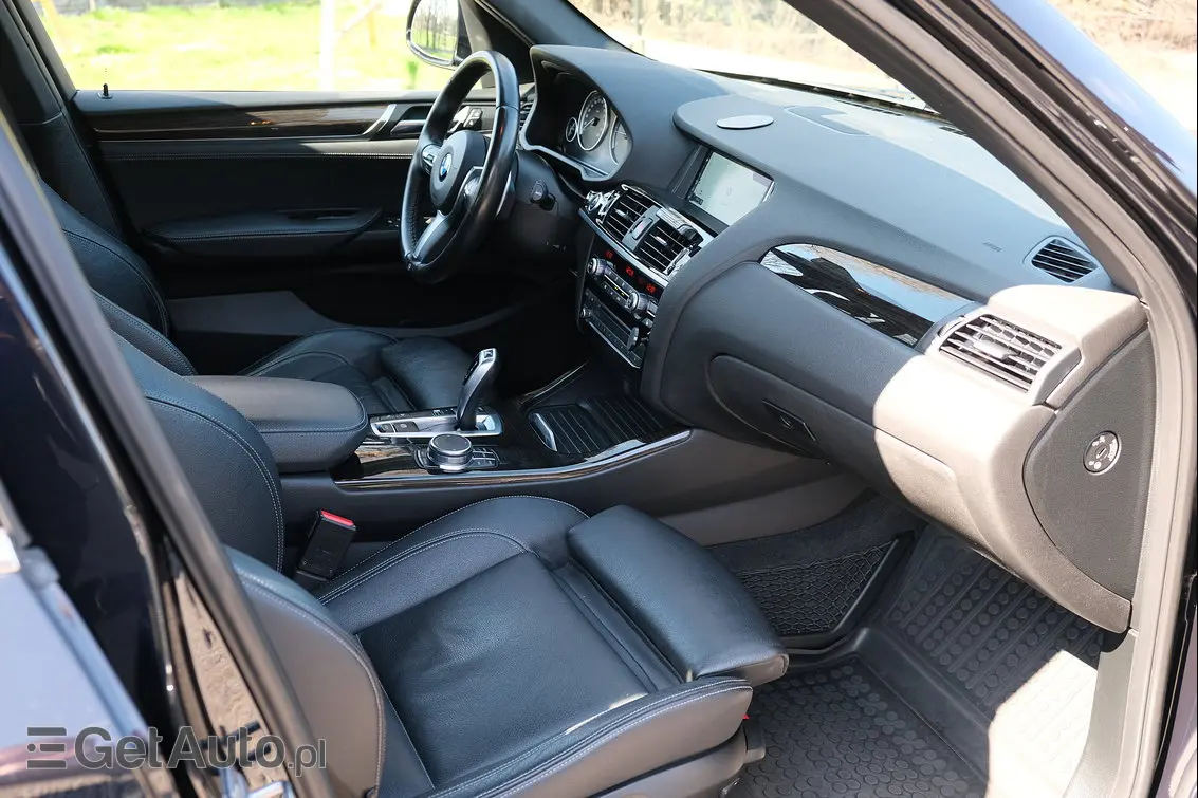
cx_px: 599
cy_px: 399
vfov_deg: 37.8
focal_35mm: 35
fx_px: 1164
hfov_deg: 54.4
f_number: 3.6
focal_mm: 23.3
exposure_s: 1/70
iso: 320
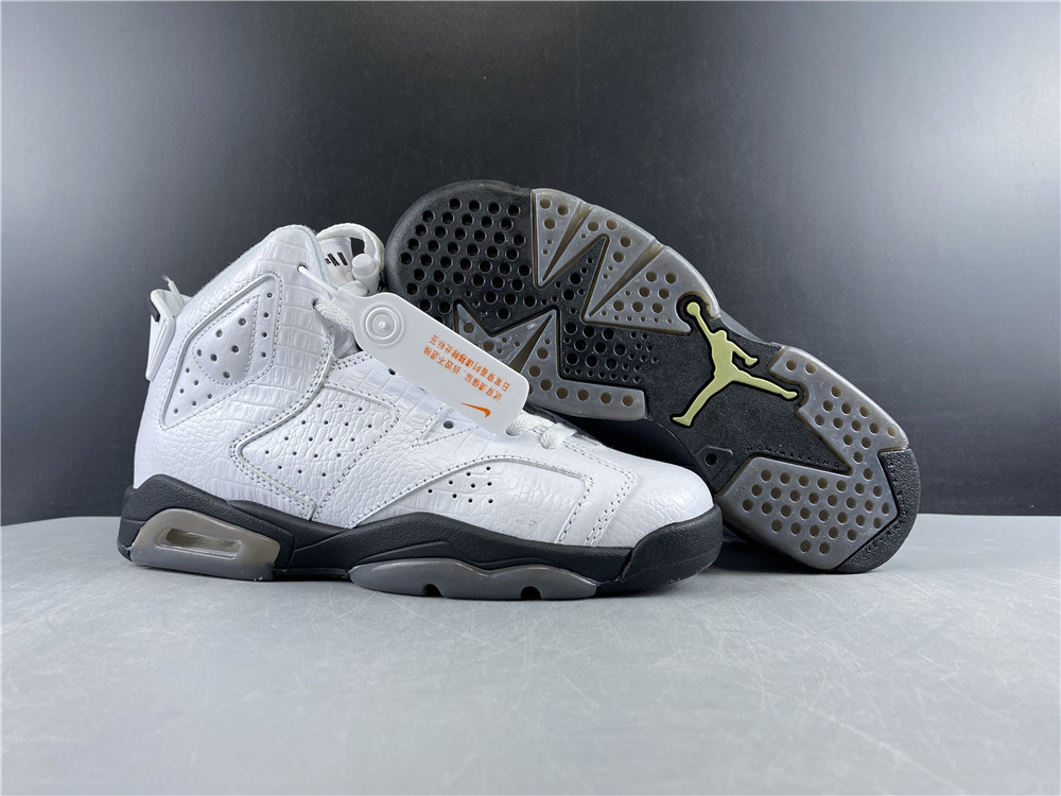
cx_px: 530
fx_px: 797
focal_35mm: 26
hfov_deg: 67.3
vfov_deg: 53.1
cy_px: 398
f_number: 1.8
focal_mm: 4.25
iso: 64
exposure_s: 1/100
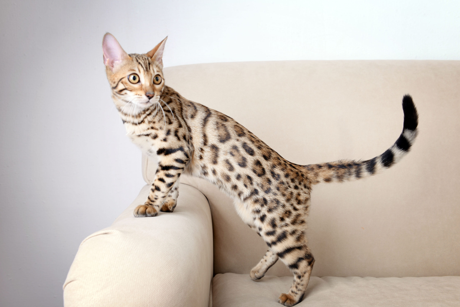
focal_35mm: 38
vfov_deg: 35.1
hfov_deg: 50.7
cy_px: 154
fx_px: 486
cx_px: 230
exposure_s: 1/160
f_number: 6.3
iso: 200
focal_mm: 38
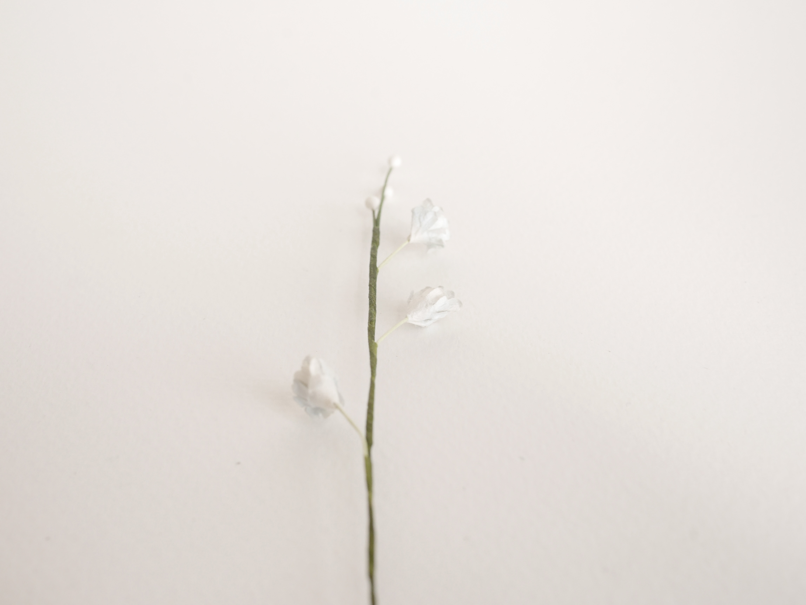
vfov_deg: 36.0
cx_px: 403
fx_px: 932
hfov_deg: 46.8
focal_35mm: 40
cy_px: 302
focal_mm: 20
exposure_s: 1/40
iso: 800
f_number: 5
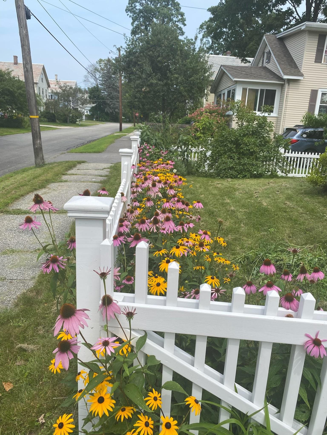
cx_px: 164
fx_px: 327
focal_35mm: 26
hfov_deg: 53.1
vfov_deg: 67.3
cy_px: 218
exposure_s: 1/1996
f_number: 1.8
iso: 32
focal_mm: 4.25
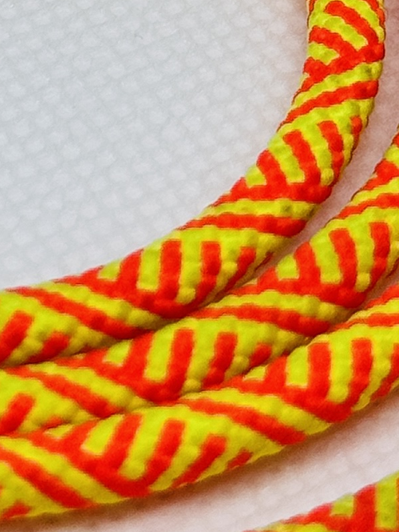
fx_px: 3735
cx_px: -140
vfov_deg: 8.0
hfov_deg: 6.1
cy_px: -261
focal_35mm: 243
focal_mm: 6.76
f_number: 1.78
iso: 64
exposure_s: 1/364
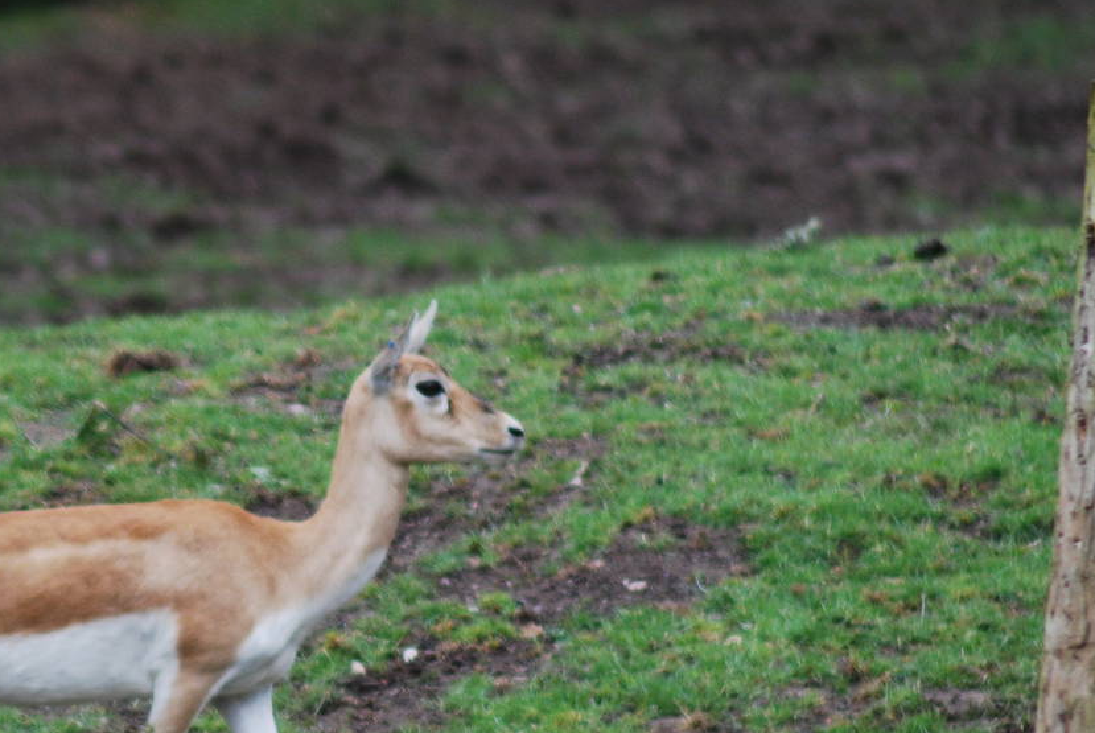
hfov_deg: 2.4
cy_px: 513
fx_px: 26464
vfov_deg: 1.6
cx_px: 240
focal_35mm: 869
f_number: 5.6
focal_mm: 300
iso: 400
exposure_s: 1/500
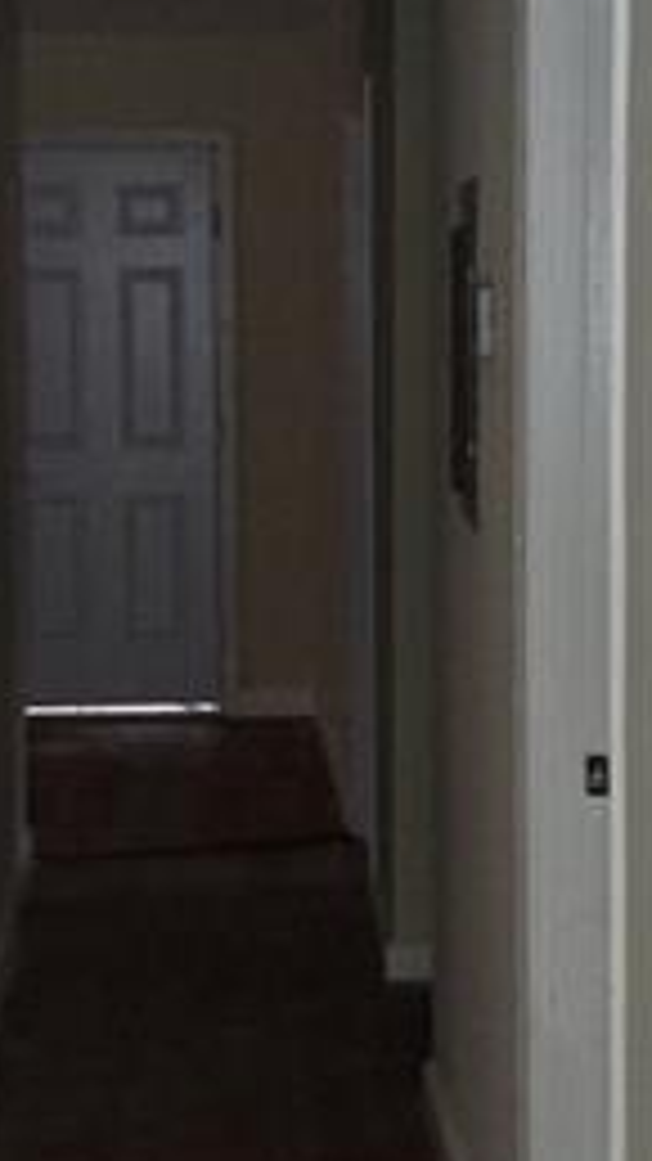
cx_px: 259
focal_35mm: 91
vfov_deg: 23.4
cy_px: 500
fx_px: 2799
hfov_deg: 13.3
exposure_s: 1/23.3
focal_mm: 4.27
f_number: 1.8
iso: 1600
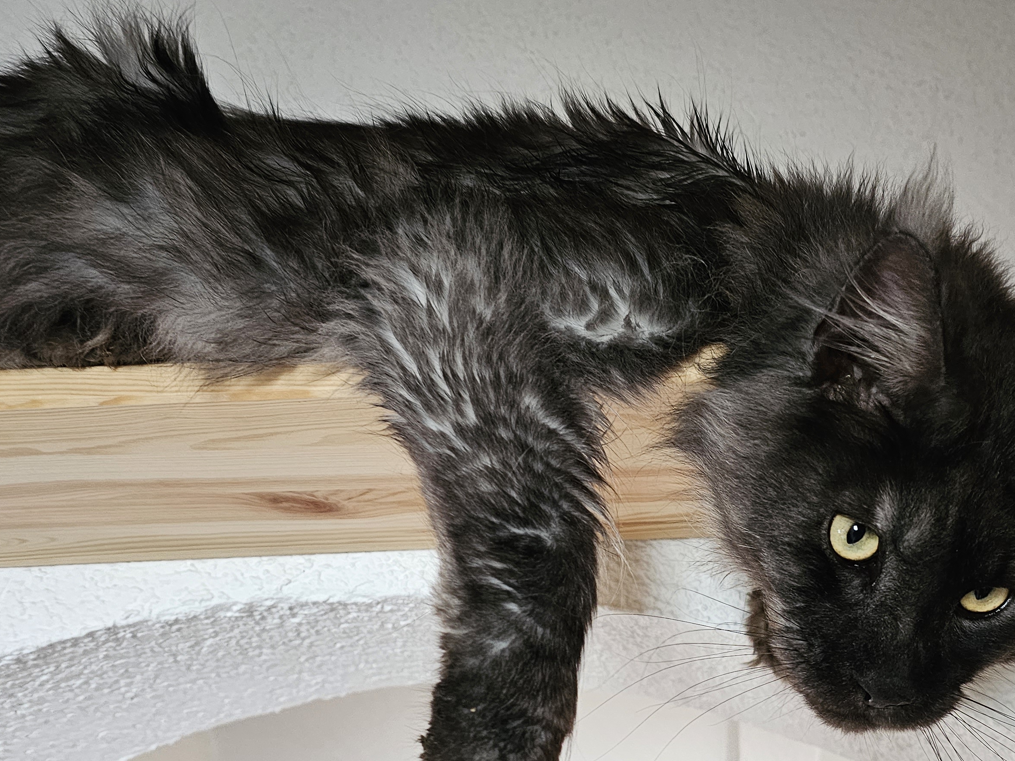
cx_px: 600
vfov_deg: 36.8
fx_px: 1143
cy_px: 416
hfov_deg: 47.6
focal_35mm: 39
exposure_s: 1/40
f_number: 1.7
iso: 500
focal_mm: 6.3
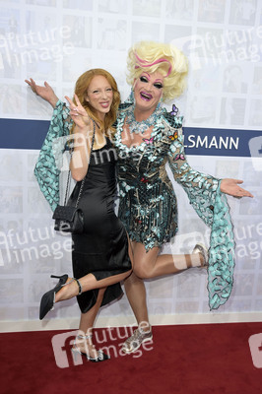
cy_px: 197
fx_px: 372
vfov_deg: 55.8
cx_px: 131
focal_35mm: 34
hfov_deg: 38.8
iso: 640
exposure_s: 1/125
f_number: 7.1
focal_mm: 34
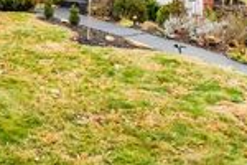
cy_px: -47
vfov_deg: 23.9
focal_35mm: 50
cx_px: 51
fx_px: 343
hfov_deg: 38.2
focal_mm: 10
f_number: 6.3
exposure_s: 1/100
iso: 250
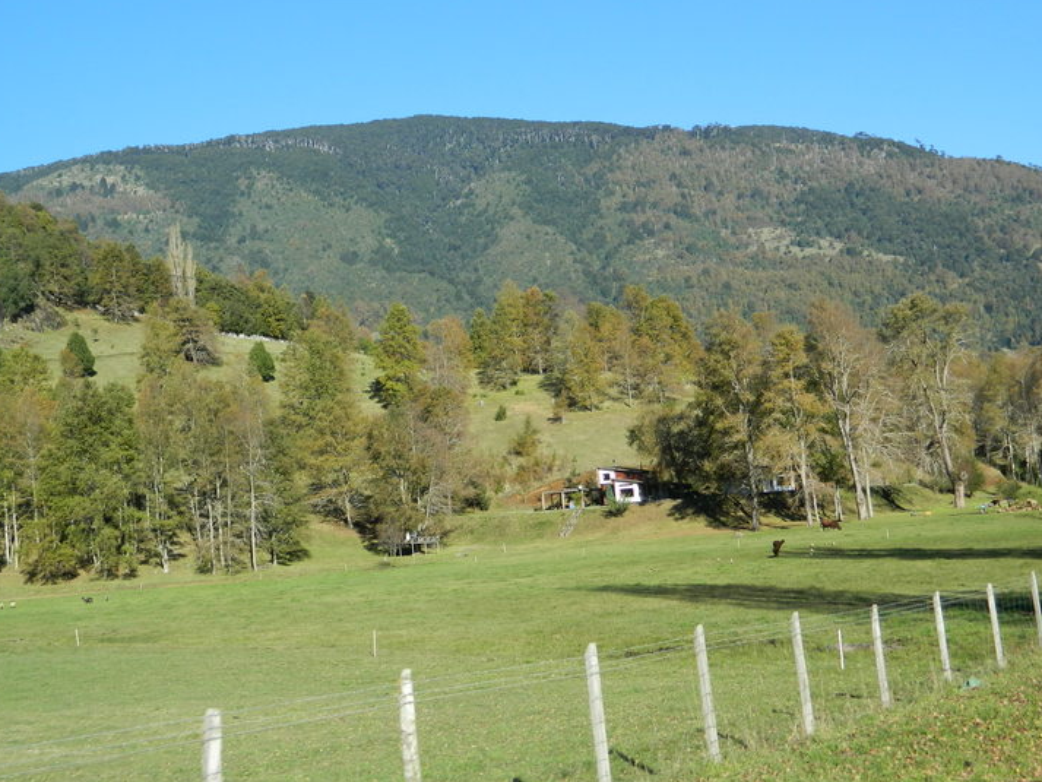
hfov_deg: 41.2
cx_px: 472
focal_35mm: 46
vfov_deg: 31.5
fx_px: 1385
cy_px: 383
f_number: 3.5
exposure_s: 1/500
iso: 80
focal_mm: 7.3
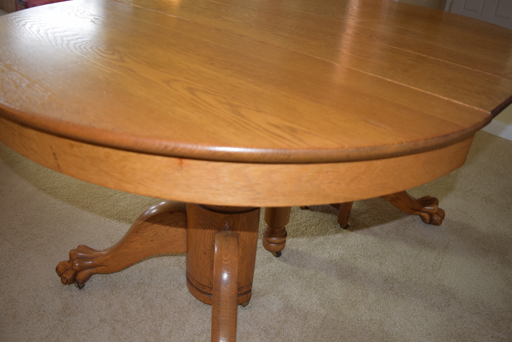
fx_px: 448
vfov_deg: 41.8
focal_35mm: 32
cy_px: 171
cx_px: 256
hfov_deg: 59.5
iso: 400
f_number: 3.8
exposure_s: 1/30
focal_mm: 21
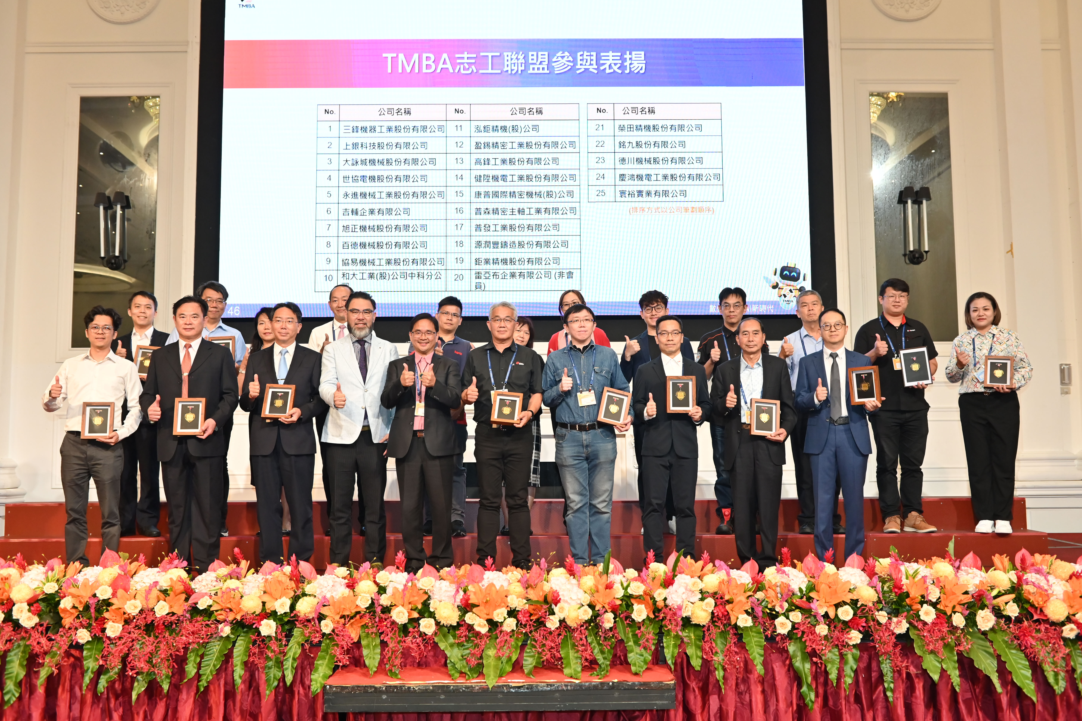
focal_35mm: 33
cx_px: 548
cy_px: 351
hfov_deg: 57.2
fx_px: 992
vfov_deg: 40.0
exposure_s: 1/200
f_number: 4.5
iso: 1600
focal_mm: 32
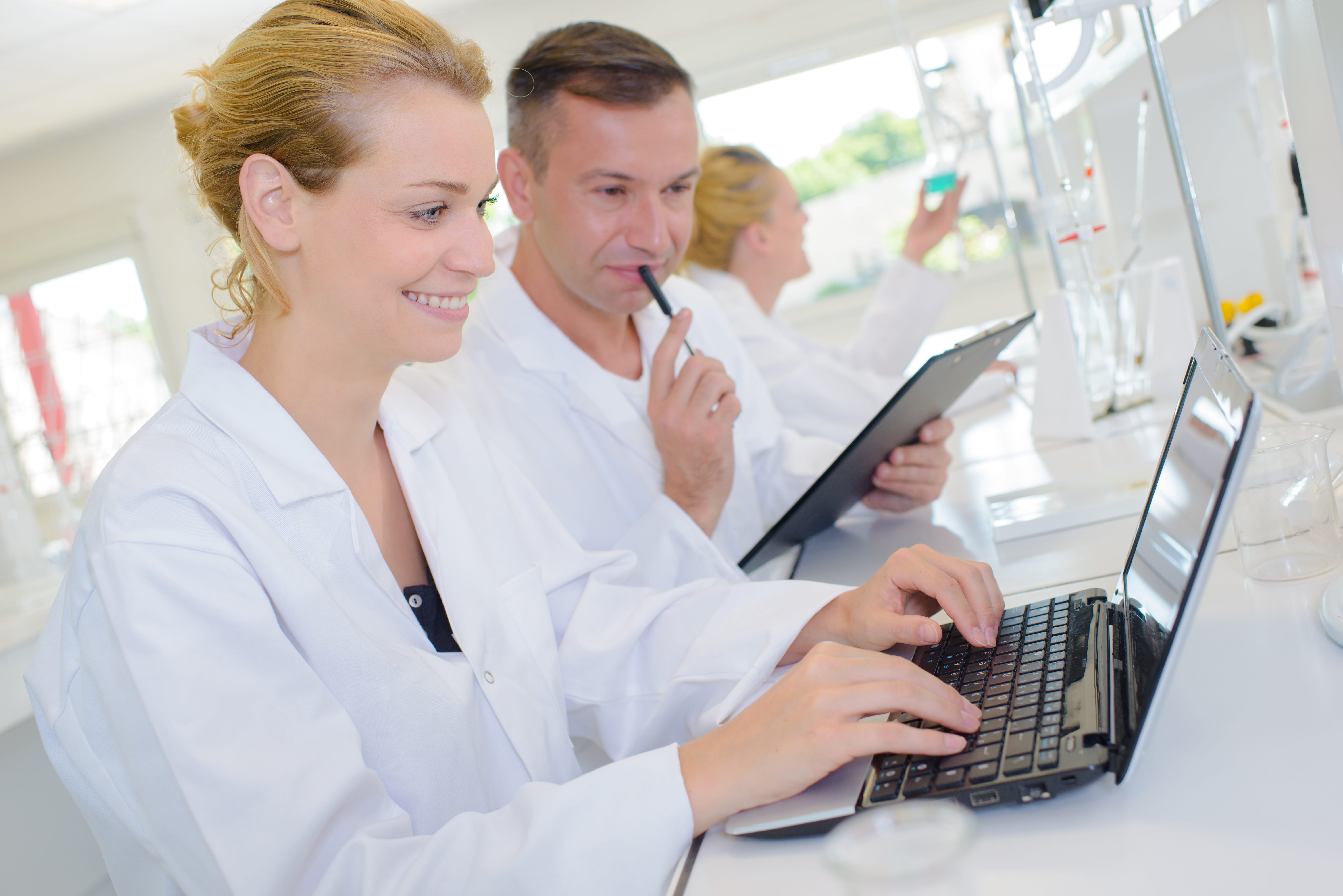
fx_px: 1306
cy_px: 448
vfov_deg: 37.9
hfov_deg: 54.4
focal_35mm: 35
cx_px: 672
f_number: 4
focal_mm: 35
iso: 200
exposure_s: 1/100
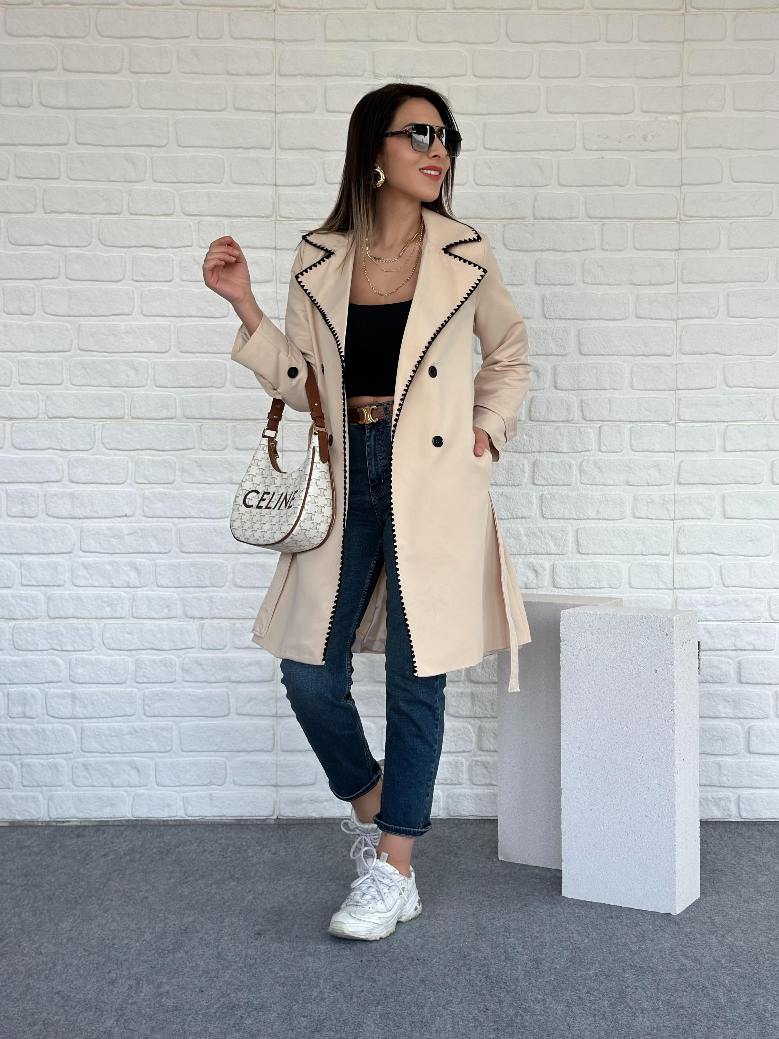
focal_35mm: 48
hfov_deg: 30.3
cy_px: 520
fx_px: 1440
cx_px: 390
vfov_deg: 39.7
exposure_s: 1/349
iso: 80
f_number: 1.78
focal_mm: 6.86
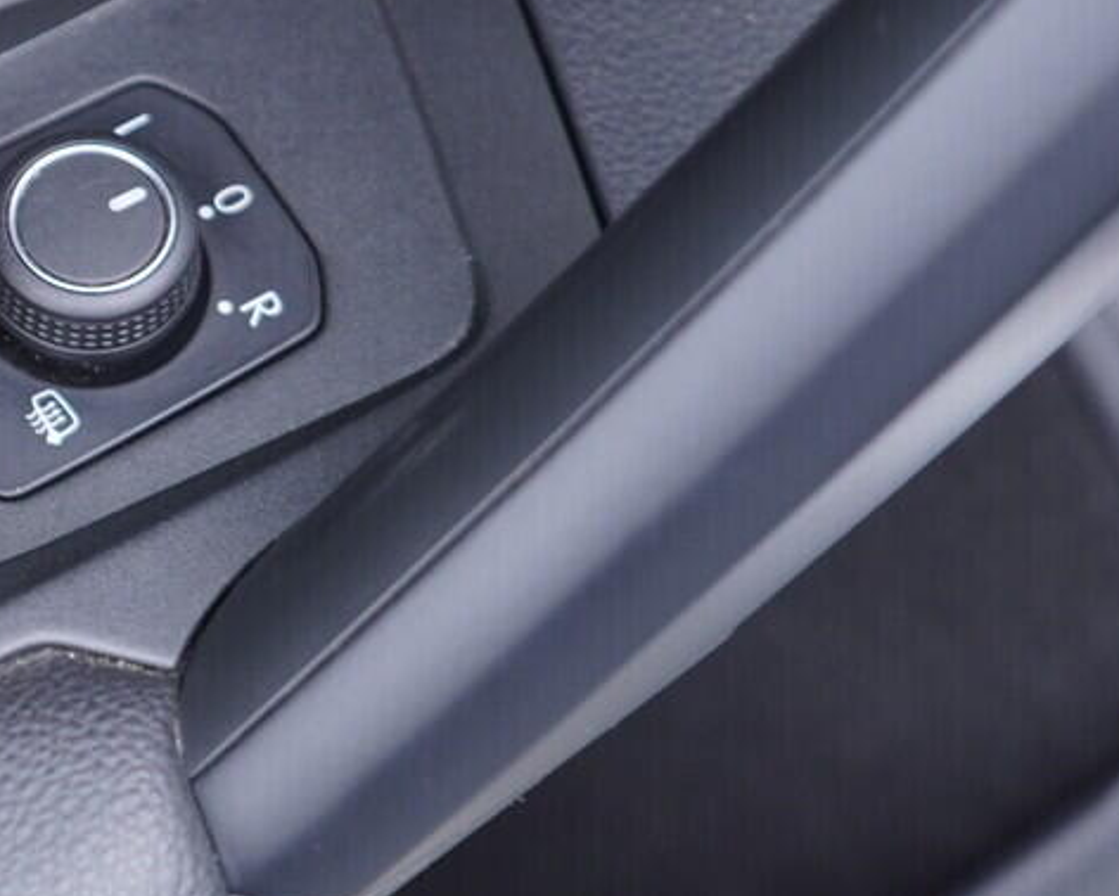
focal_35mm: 103
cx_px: -325
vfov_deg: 14.9
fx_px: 3413
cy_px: 284
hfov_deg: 17.5
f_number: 2.8
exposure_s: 1/40
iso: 320
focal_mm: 24
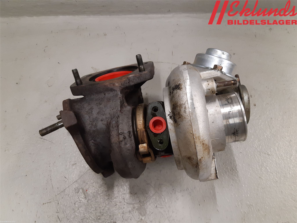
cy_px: 112
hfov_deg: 67.3
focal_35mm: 26
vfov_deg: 53.1
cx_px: 148
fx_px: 223
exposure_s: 1/50
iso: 125
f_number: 1.7
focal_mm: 3.93
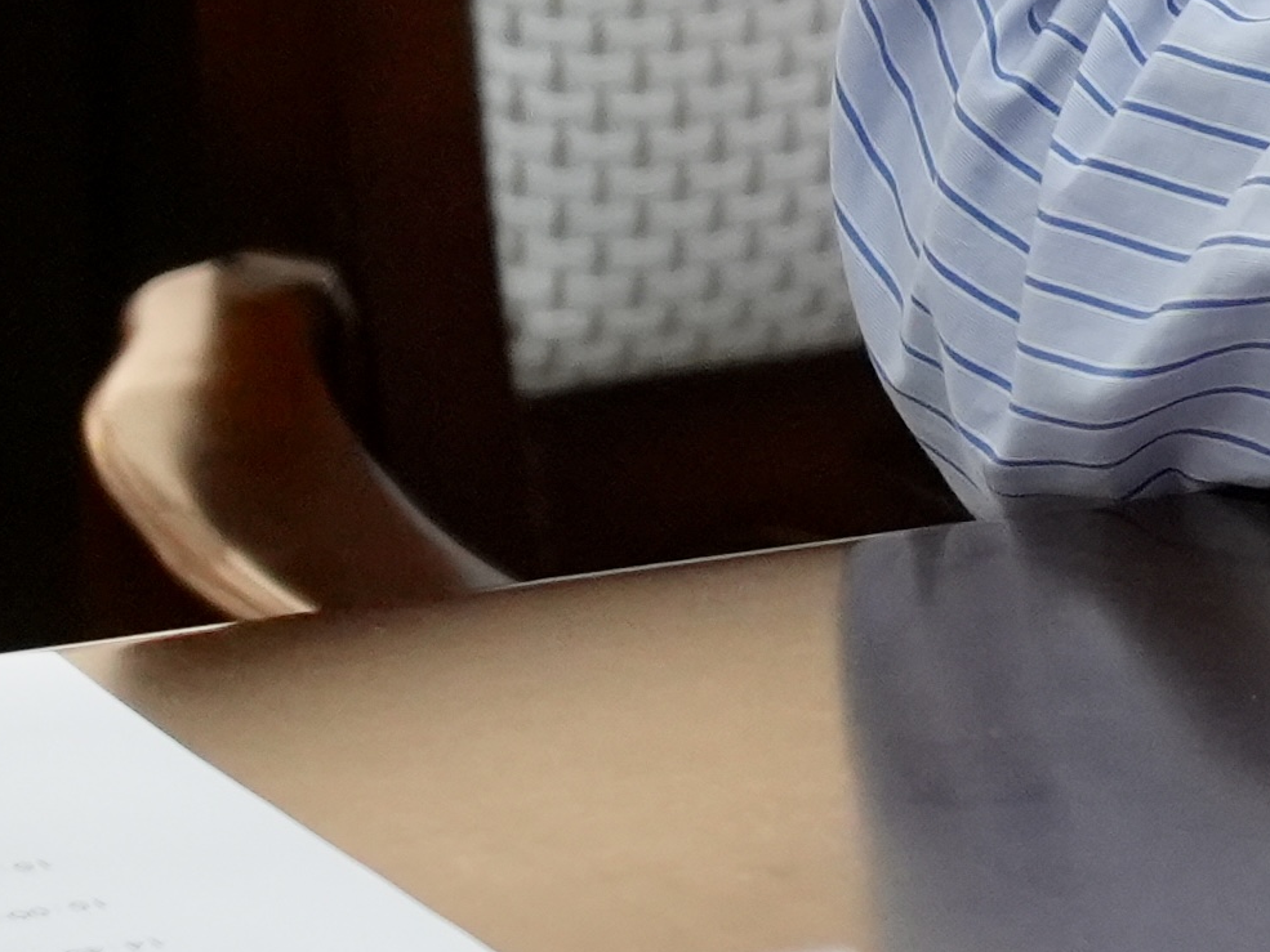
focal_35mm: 483
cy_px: -1471
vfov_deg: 3.0
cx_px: 3190
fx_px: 17723
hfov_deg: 4.0
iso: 2000
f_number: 4
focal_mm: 78
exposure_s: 1/160
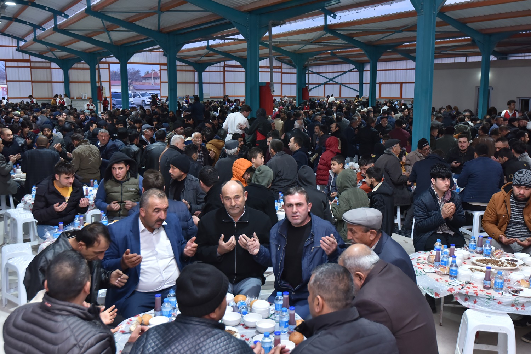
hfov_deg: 54.4
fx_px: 516
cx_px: 266
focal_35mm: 35
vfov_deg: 37.9
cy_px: 177
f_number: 5
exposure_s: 1/50
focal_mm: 35
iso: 800
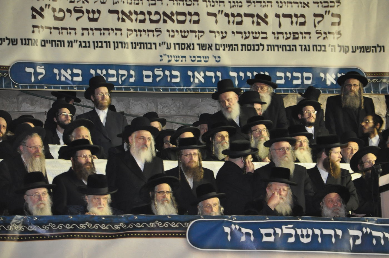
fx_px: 2428
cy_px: 129
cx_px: 194
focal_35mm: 225
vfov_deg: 6.1
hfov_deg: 9.2
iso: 2000
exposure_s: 1/80
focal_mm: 150
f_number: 5.6
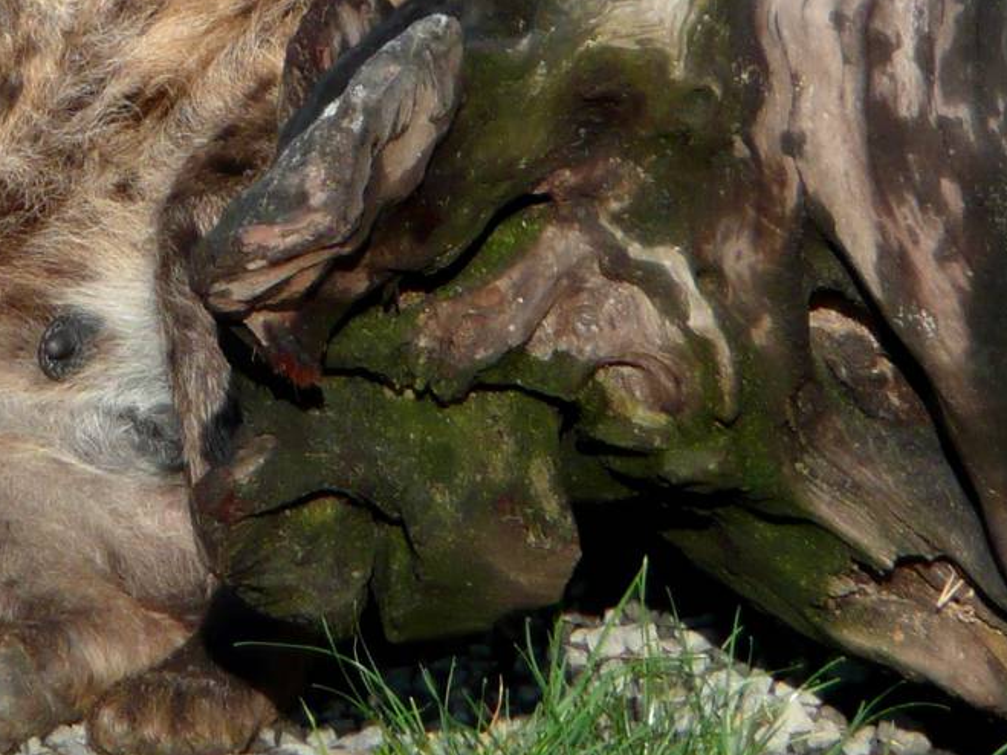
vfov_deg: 2.2
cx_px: 34
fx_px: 19778
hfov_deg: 2.9
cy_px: -75
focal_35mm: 680
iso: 100
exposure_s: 1/320
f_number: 4.9
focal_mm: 46
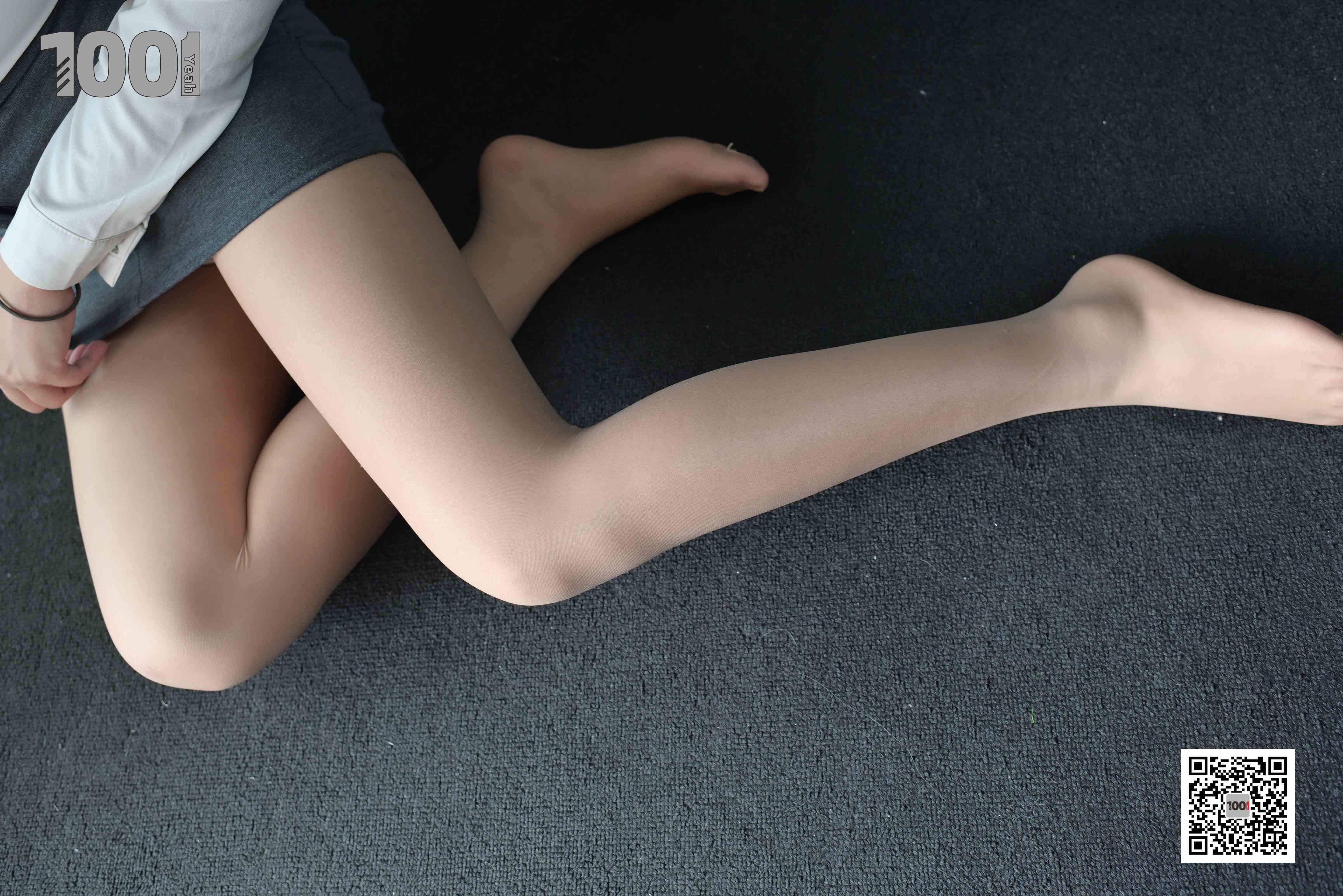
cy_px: 448
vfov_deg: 37.9
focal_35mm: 35
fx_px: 1306
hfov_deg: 54.4
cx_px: 672
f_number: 4.5
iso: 640
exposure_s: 1/160
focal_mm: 35
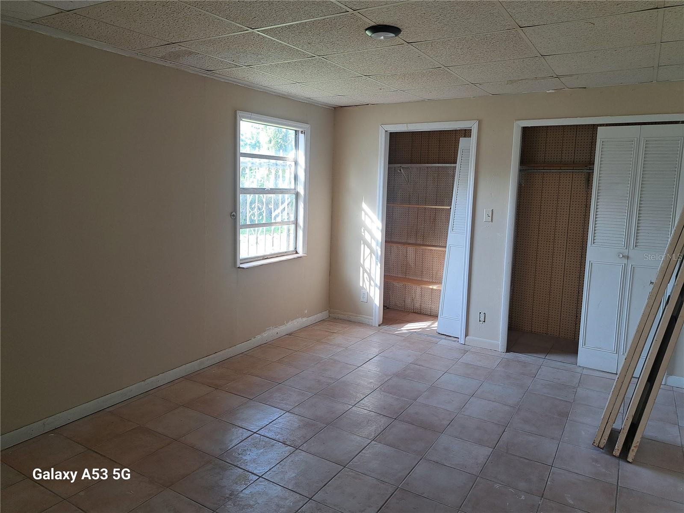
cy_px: 256
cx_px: 342
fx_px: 474
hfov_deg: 71.6
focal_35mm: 24
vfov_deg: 56.8
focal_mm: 5.23
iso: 50
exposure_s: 1/60
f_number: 1.8
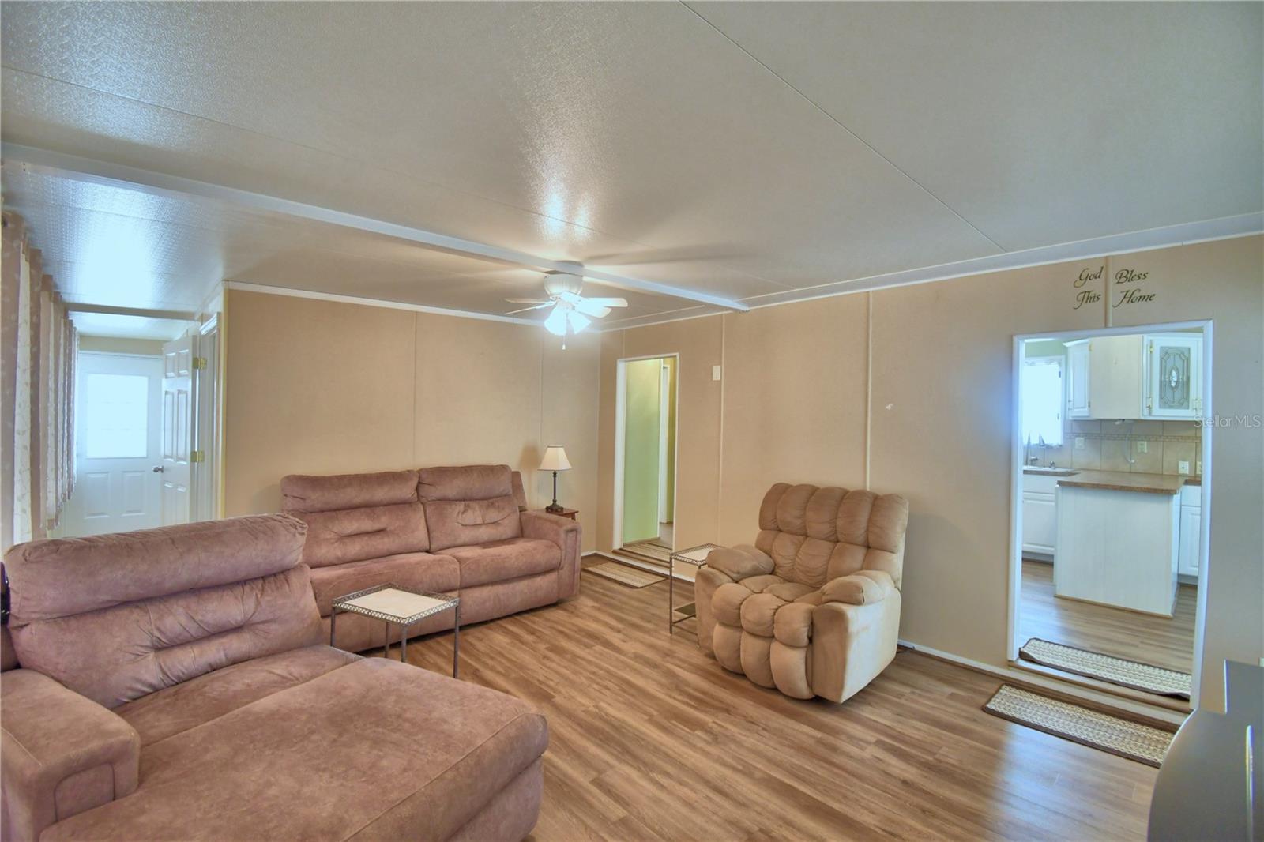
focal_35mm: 15
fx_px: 527
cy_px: 421
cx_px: 632
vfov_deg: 77.3
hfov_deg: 100.4
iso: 560
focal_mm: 10
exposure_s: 1/30
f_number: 4.5
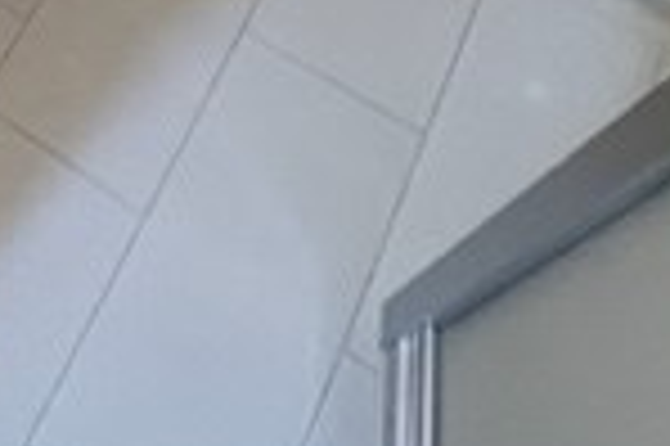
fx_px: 1078
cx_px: -130
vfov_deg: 18.4
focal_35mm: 58
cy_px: -351
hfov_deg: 29.7
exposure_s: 1/60
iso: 320
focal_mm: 1.57
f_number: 1.8
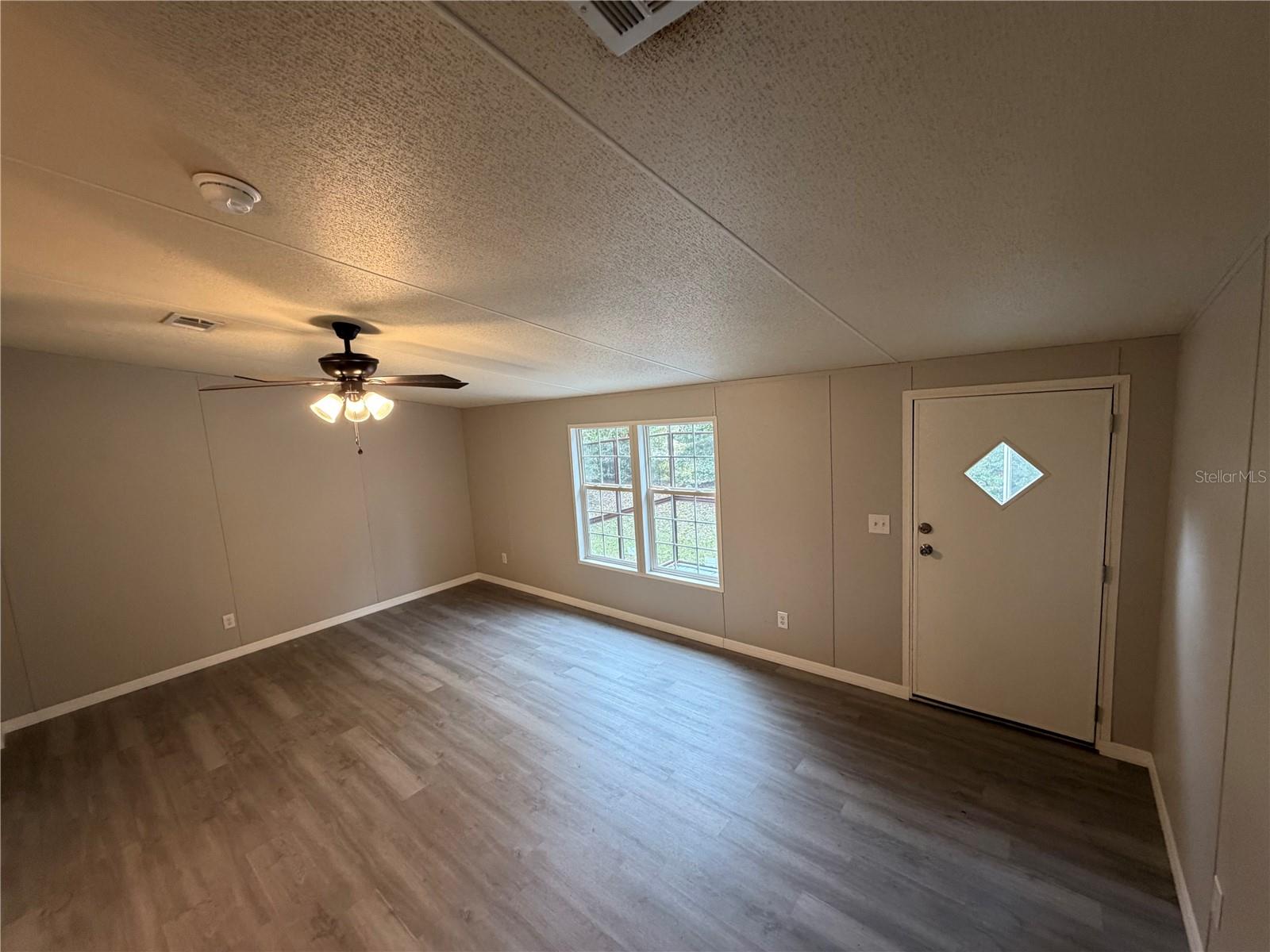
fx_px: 514
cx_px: 635
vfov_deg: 85.7
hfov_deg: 102.1
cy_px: 476
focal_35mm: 14
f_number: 2.2
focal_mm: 2.22
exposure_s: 1/60
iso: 320
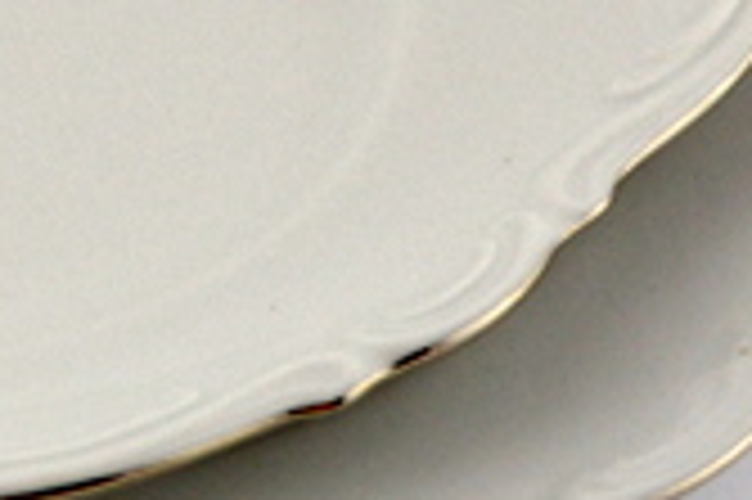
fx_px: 4737
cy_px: 41
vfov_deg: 6.0
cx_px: -387
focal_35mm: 227
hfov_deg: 8.8
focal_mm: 36
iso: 400
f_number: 8
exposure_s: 1/125
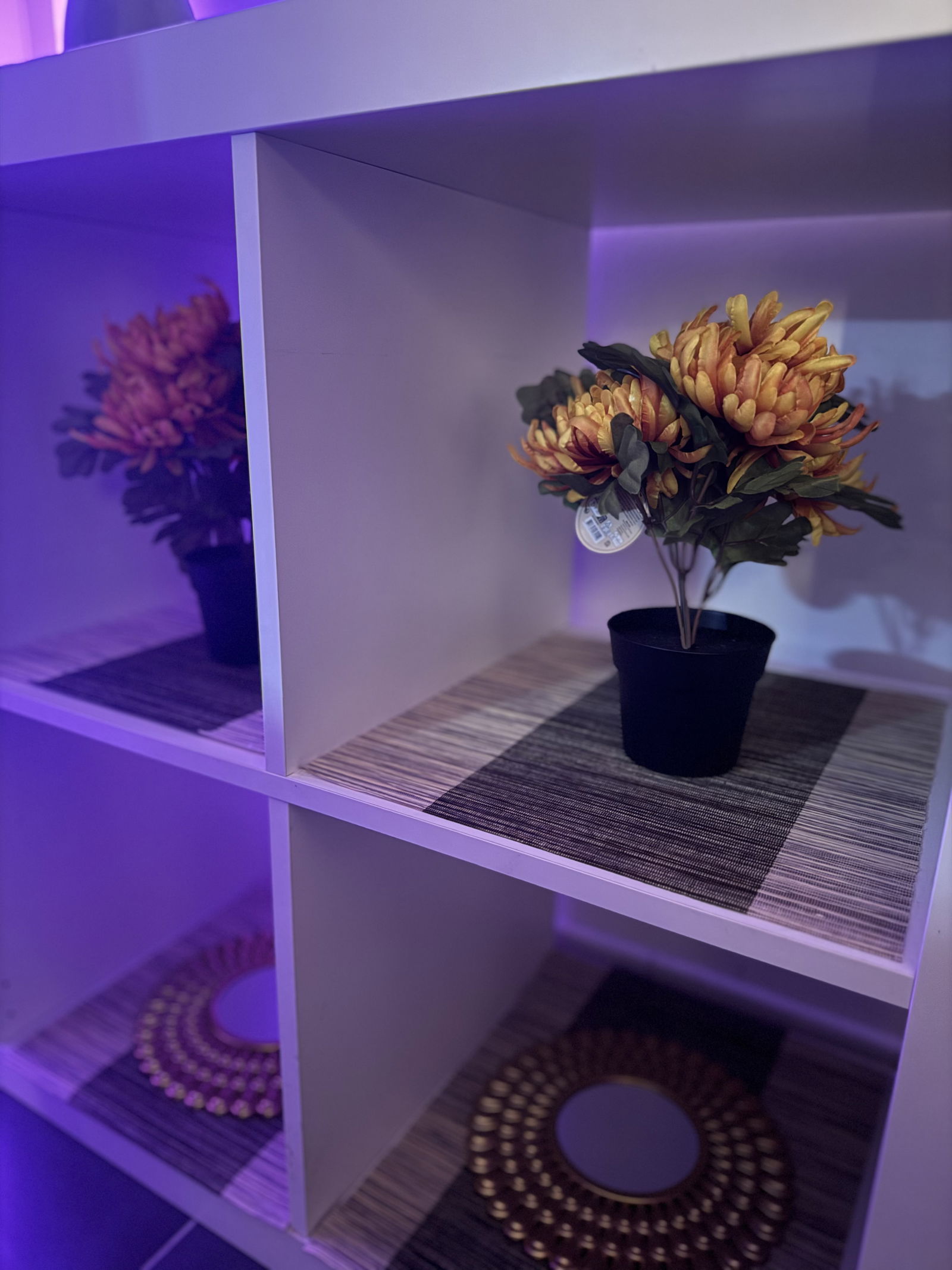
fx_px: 880
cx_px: 476
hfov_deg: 56.8
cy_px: 635
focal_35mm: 24
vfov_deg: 71.6
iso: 1250
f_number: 1.78
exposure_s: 1/10
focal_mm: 6.76
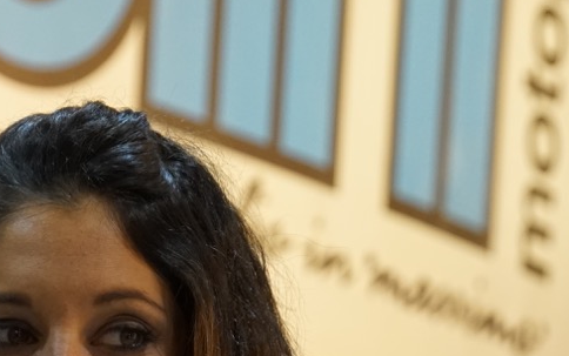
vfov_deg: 3.1
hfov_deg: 5.0
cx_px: 81
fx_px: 6563
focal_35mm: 423
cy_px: 375
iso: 1600
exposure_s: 1/160
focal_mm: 105
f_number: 5.6
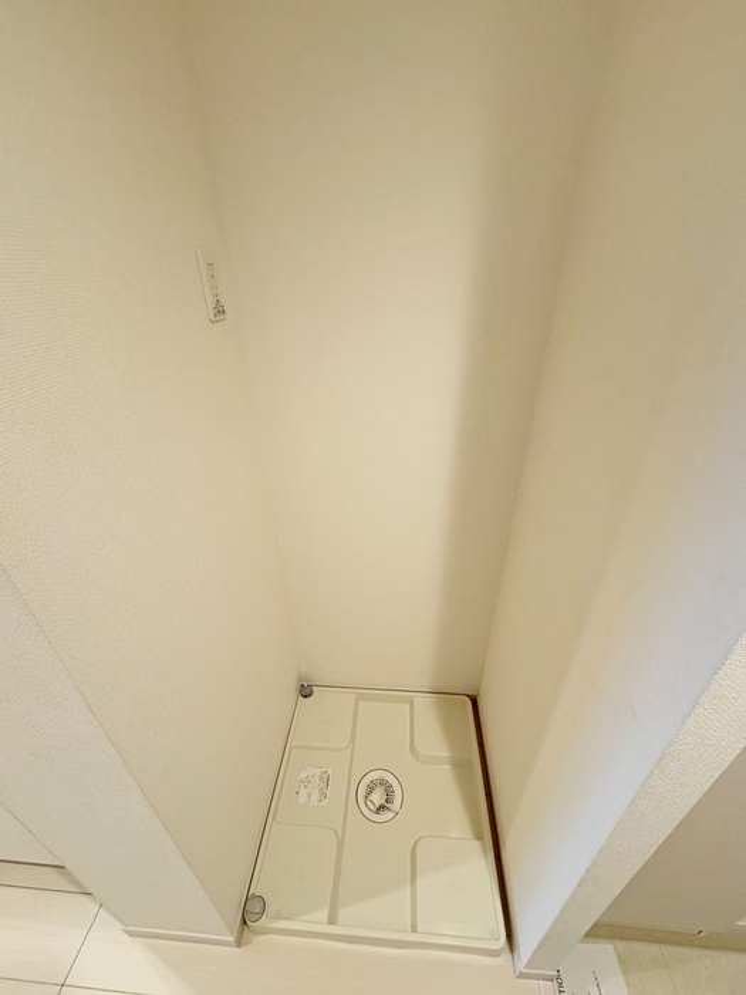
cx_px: 373
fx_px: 402
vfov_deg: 102.1
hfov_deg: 85.7
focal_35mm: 14
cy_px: 498
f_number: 2.2
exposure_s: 1/100
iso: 320
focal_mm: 2.22
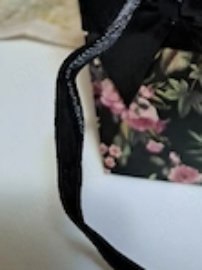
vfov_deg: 25.7
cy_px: -78
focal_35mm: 65
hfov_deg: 20.9
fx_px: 506
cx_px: 247
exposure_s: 1/33
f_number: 1.8
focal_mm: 5.23
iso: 500
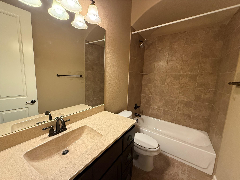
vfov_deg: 85.7
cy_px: 90
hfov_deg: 102.1
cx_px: 120
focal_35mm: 14
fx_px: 97
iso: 400
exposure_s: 1/60
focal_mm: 2.22
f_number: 2.2
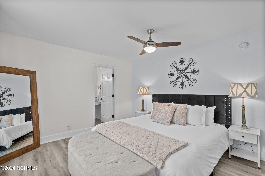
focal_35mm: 16
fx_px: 118
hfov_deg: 96.7
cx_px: 132
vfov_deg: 73.7
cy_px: 88
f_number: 4
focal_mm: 16
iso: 200
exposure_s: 1/6
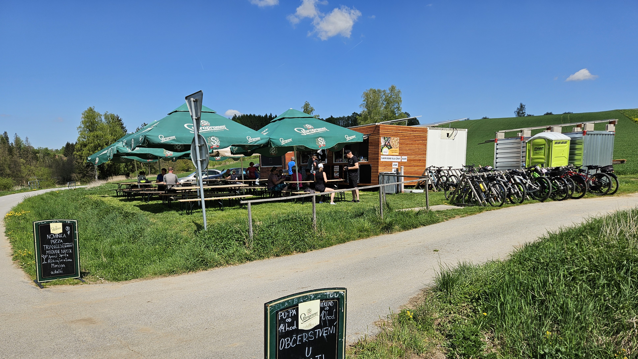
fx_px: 440
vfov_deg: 43.7
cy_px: 239
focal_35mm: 26
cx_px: 322
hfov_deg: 71.9
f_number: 1.8
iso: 25
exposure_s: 1/3034
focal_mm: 5.4
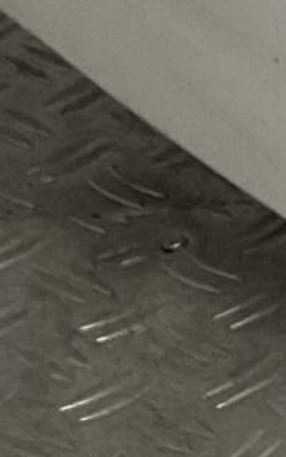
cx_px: 1701
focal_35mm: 265
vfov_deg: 7.6
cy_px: -437
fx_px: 3300
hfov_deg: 4.1
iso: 32
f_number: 1.8
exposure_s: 1/120
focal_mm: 3
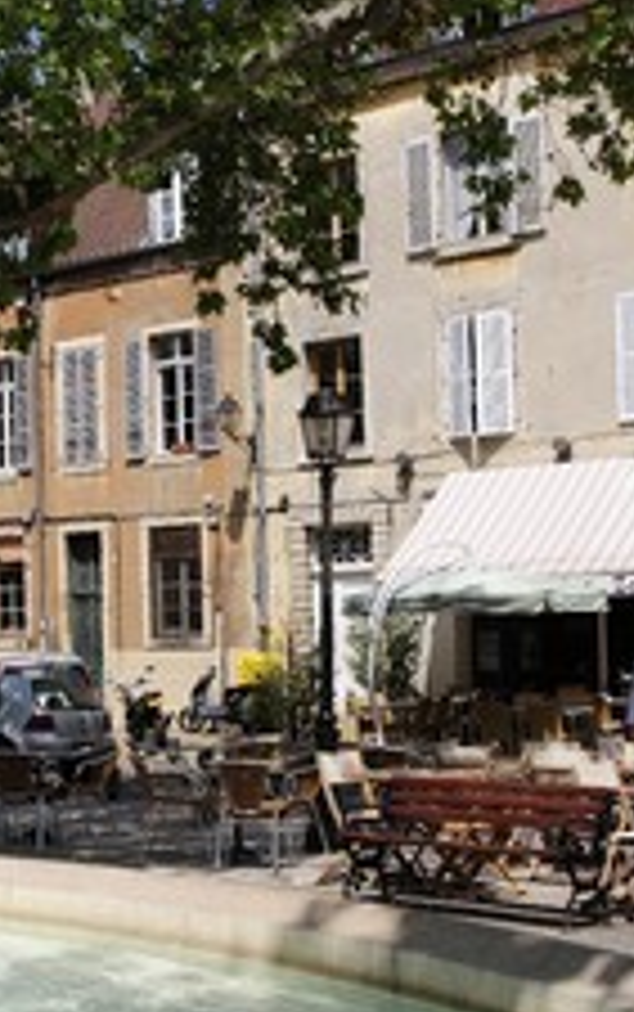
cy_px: 598
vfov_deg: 33.4
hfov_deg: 20.8
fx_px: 1683
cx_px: 43
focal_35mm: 61
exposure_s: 1/1000
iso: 200
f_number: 6.3
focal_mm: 32
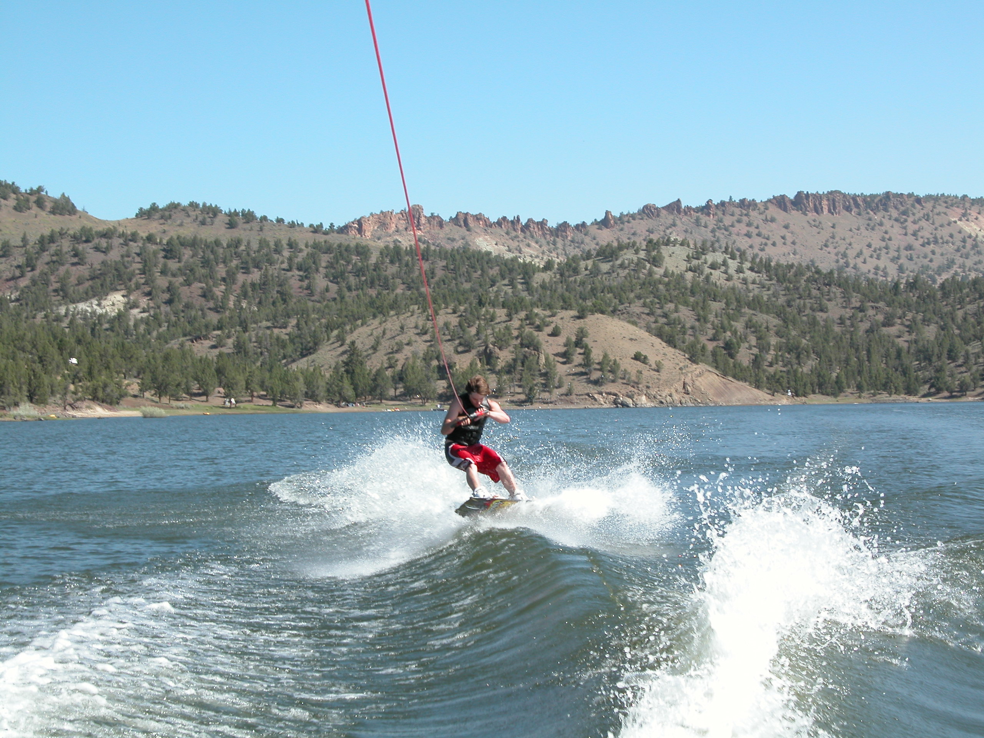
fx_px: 2303
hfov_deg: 24.1
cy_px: 369
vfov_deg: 18.2
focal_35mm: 81
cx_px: 492
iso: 100
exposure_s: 1/250
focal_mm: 21
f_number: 6.2
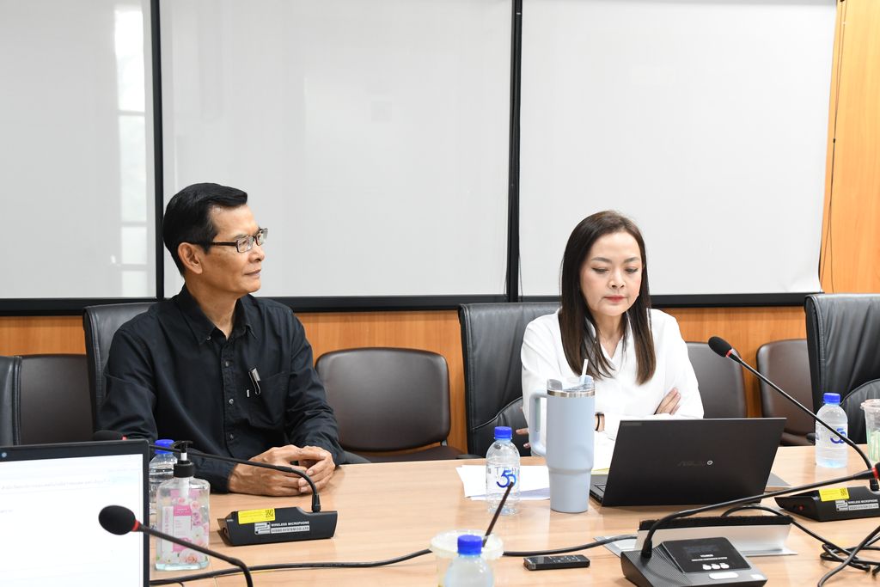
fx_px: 1271
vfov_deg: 26.0
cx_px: 440
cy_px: 294
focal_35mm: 52
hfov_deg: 38.2
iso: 1600
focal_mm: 35
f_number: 5.6
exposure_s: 1/50
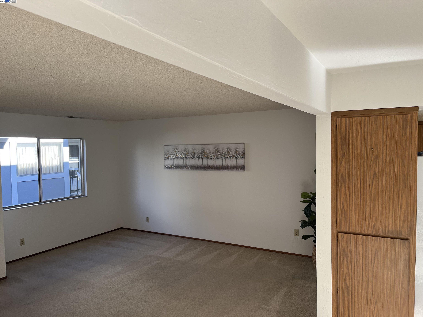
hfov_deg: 67.3
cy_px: 158
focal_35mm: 26
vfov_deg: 53.1
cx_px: 212
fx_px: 318
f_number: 1.6
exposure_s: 1/304
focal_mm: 5.1
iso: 50
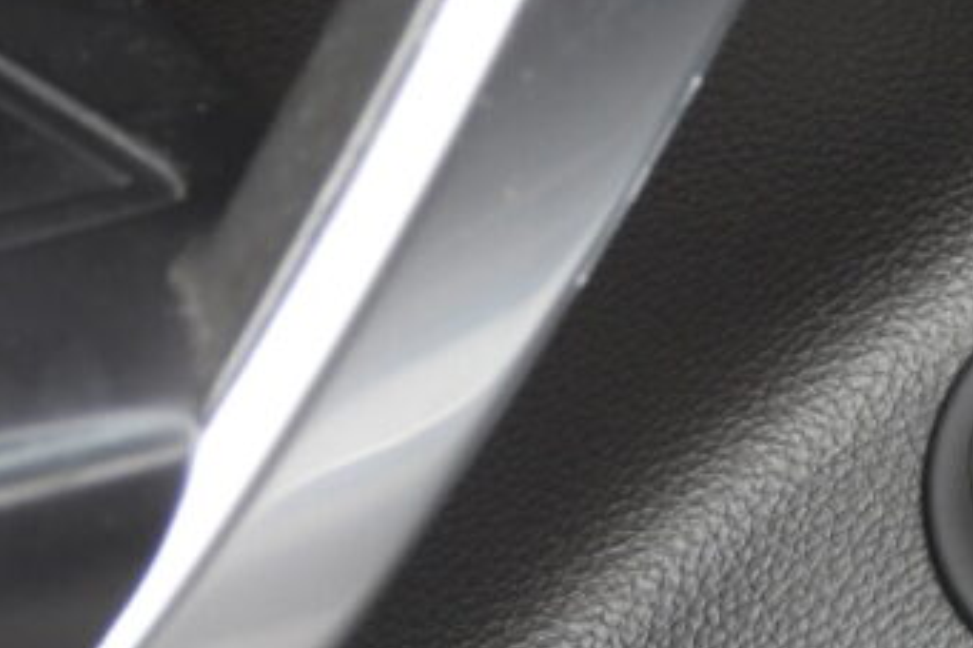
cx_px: 1007
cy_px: 497
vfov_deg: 2.7
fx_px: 13804
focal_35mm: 511
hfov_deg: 4.0
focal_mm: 42.2
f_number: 4.5
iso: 280
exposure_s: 1/125
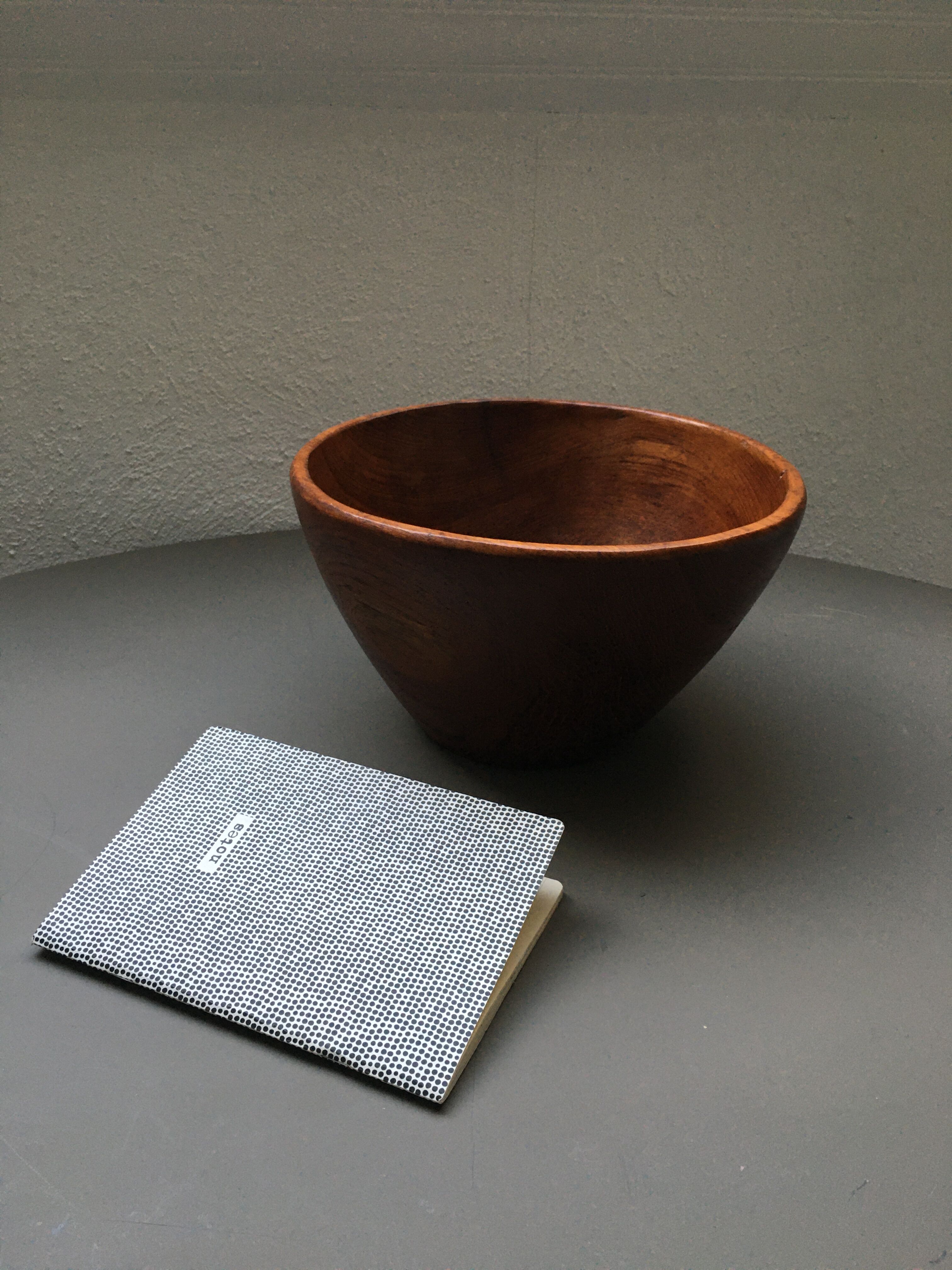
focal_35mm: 29
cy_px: 635
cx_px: 476
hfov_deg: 48.2
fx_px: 1063
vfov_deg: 61.7
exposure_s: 1/30
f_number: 2.2
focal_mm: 4.15
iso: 100
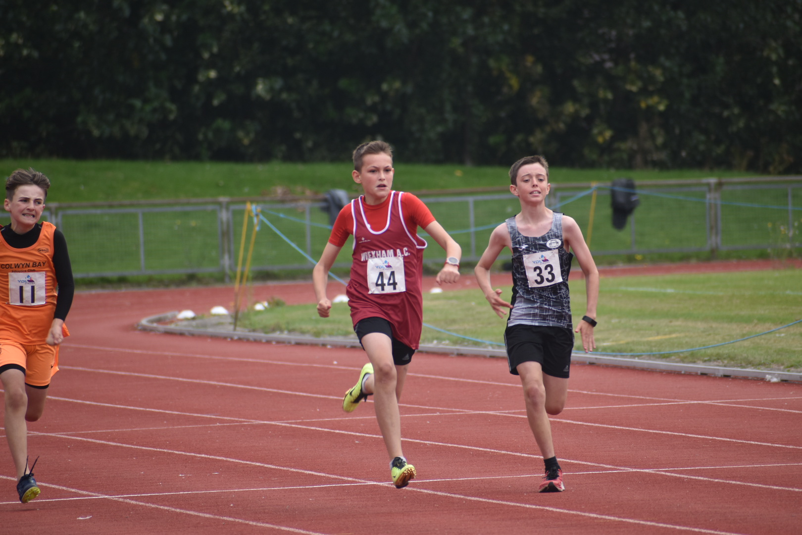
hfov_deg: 4.6
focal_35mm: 450
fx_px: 10024
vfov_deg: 3.1
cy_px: 268
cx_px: 401
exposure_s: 1/500
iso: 250
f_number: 6.3
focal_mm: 300
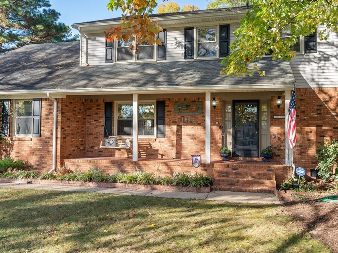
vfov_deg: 50.4
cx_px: 196
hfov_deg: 63.9
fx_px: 269
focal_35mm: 28
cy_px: 128
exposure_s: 1/40
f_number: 9
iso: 400
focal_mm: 24.5
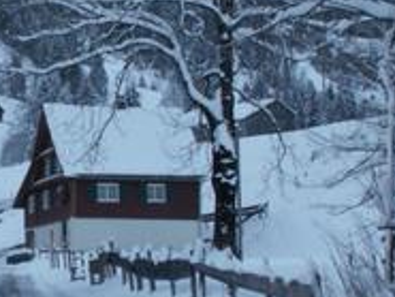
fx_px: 1382
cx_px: -15
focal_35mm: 121
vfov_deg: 12.3
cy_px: 145
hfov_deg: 15.9
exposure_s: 1/30
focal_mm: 5.86
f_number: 7.1
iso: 50
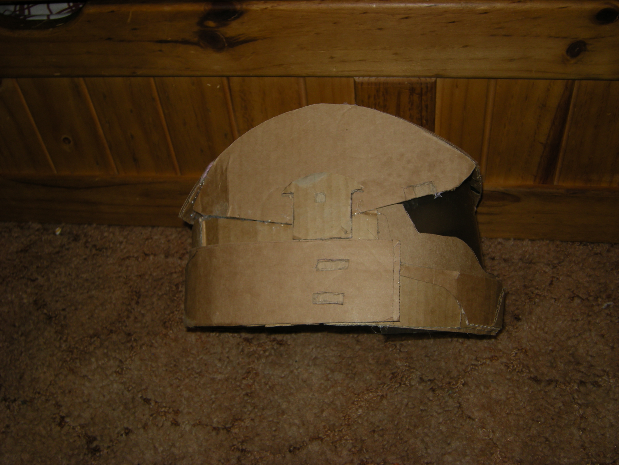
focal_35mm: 38
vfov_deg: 37.7
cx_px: 310
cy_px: 232
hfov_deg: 49.0
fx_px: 680
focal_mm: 6.3
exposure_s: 1/60
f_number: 3.2
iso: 64
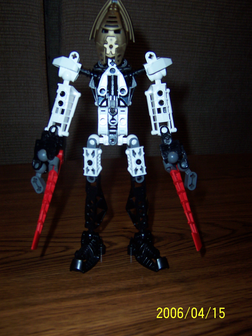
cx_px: 126
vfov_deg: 51.4
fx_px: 349
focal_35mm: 36
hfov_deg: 39.7
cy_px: 168
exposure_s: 1/60
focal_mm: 5.6
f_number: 2.8
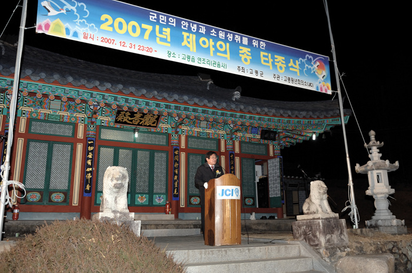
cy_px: 136
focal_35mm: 30
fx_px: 343
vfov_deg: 43.5
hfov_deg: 62.0
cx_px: 206
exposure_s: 1/125
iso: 500
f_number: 4
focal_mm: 20
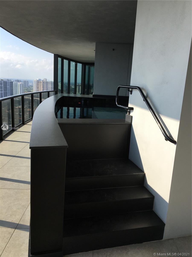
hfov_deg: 48.2
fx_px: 214
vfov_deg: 61.7
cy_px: 128
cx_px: 96
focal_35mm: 29
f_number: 2.2
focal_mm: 4.15
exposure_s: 1/1202
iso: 25
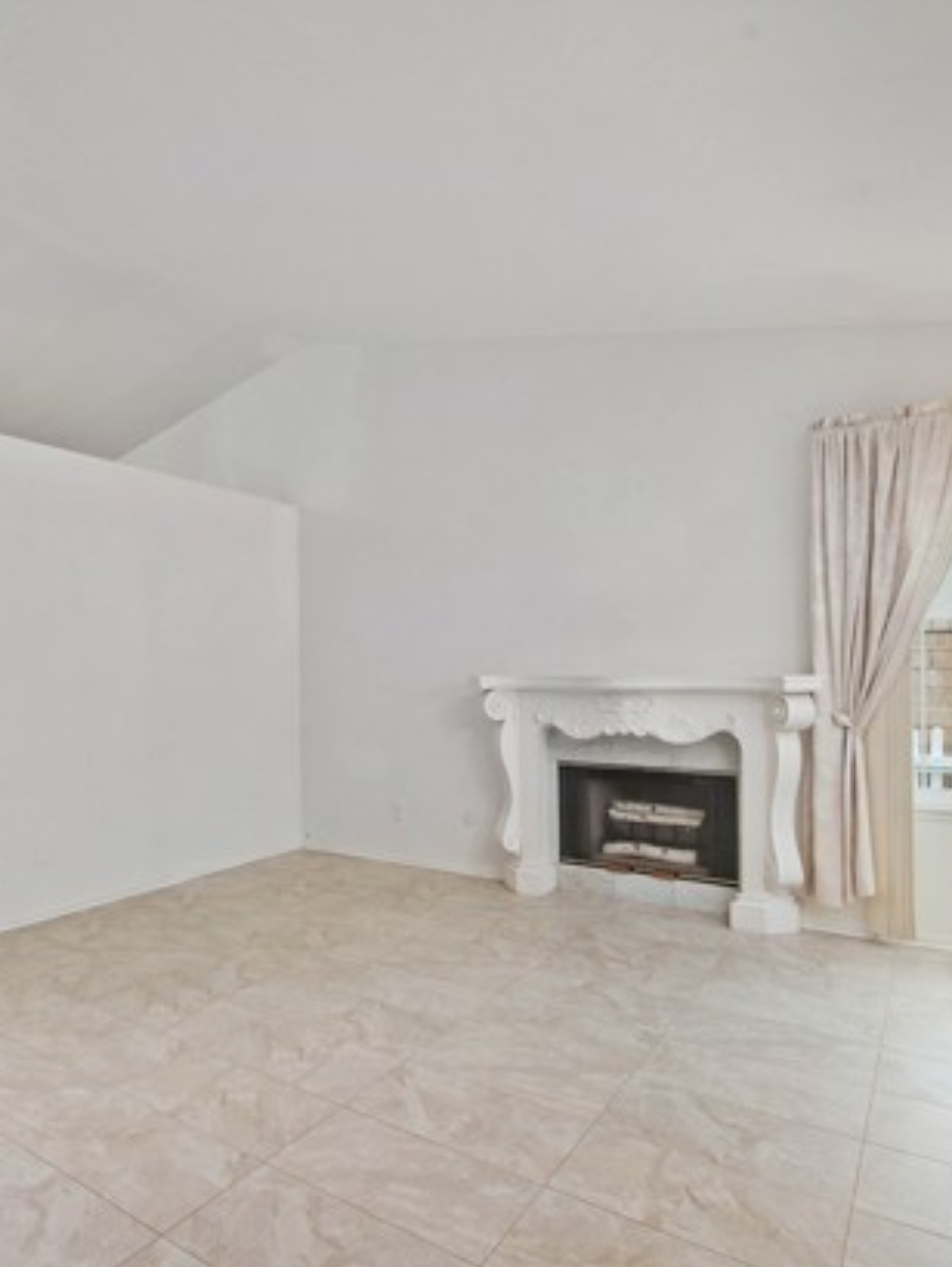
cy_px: 641
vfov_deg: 79.0
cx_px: 405
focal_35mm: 21
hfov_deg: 63.2
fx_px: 769
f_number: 5.6
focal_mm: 14
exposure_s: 1/320
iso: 400
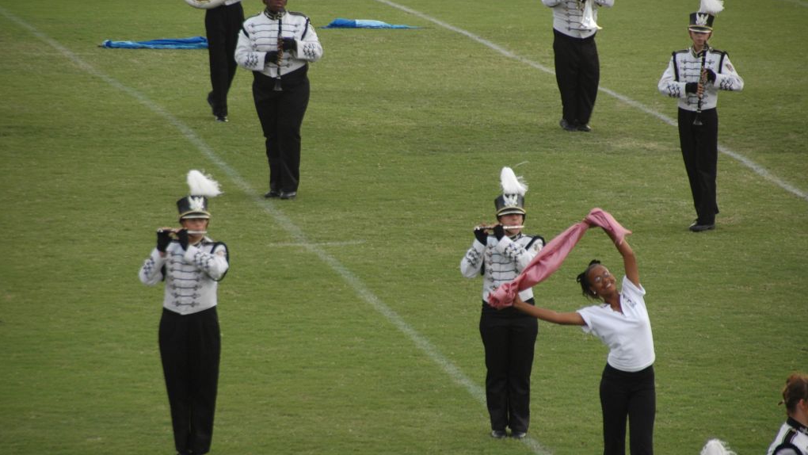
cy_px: 243
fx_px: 6750
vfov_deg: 3.9
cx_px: 404
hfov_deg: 6.9
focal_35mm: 315
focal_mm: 200
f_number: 5.6
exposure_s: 1/60
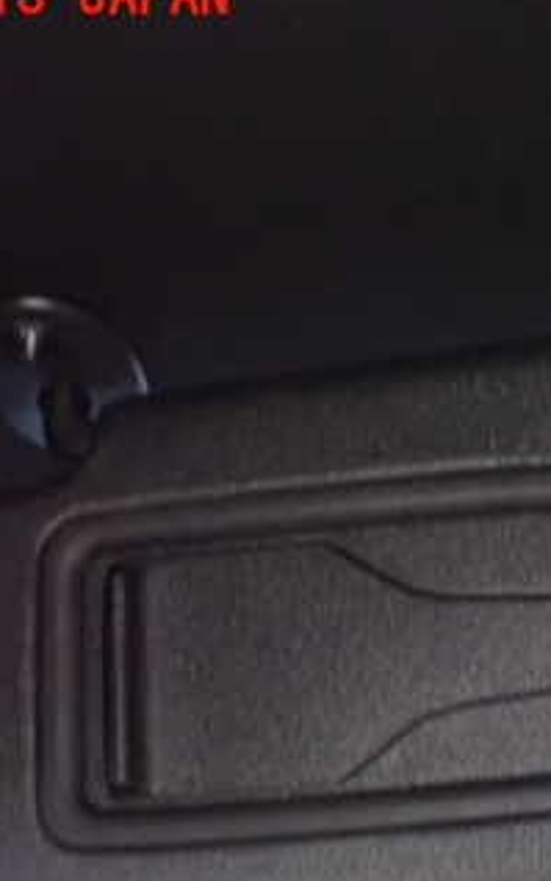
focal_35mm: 72
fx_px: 1728
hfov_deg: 17.7
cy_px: 585
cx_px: 557
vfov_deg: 28.4
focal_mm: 6.37
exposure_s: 1/40
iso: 1600
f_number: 2.5
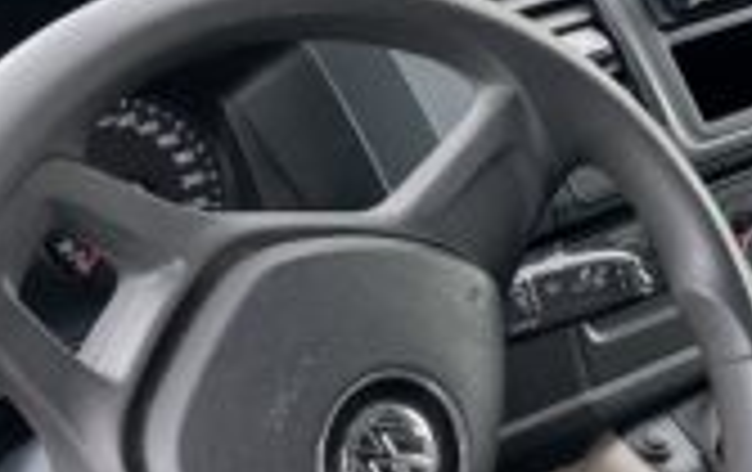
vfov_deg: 18.4
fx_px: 1458
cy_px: 148
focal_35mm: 71
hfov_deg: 28.0
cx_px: 657
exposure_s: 1/121
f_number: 1.8
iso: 80
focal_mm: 3.99
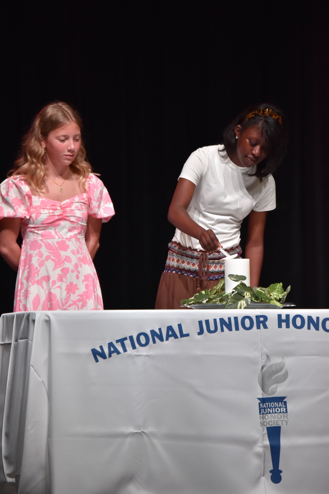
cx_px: 164
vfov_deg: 9.5
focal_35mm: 218
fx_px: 2980
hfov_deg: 6.3
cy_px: 247
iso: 900
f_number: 5
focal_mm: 145
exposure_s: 1/500
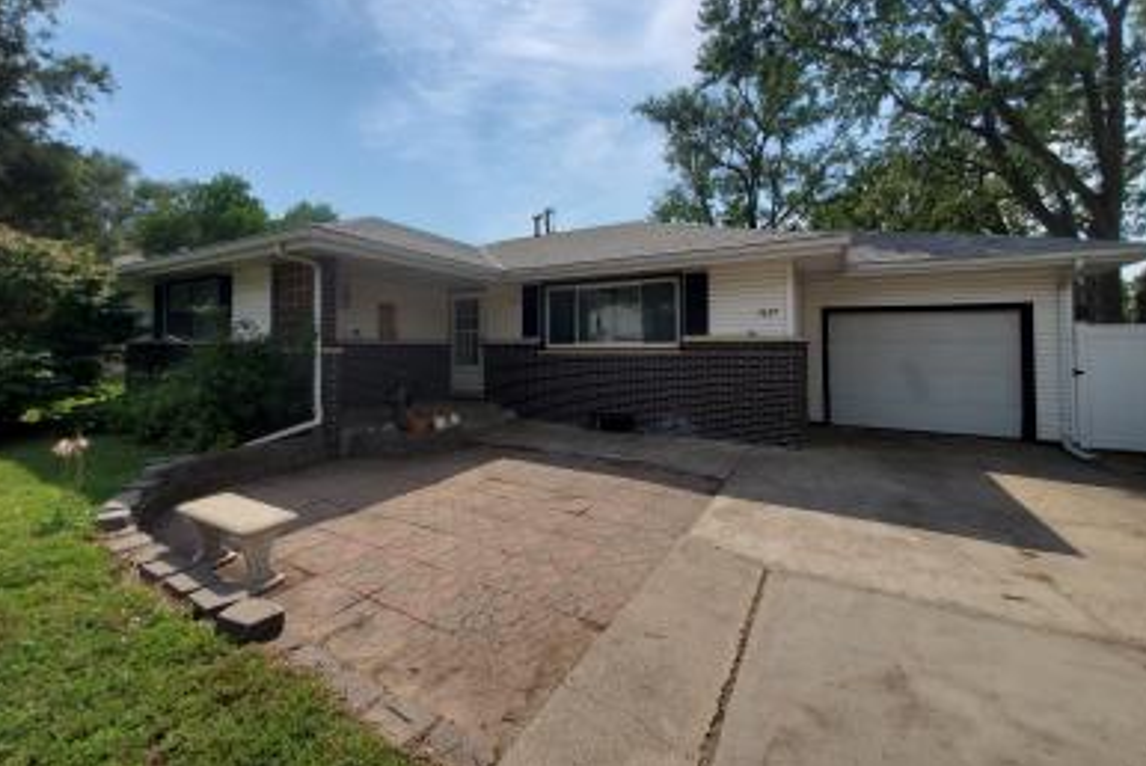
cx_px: 573
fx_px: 446
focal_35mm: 14
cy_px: 327
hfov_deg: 104.2
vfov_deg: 80.8
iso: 50
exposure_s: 1/2038
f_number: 2.2
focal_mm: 1.8
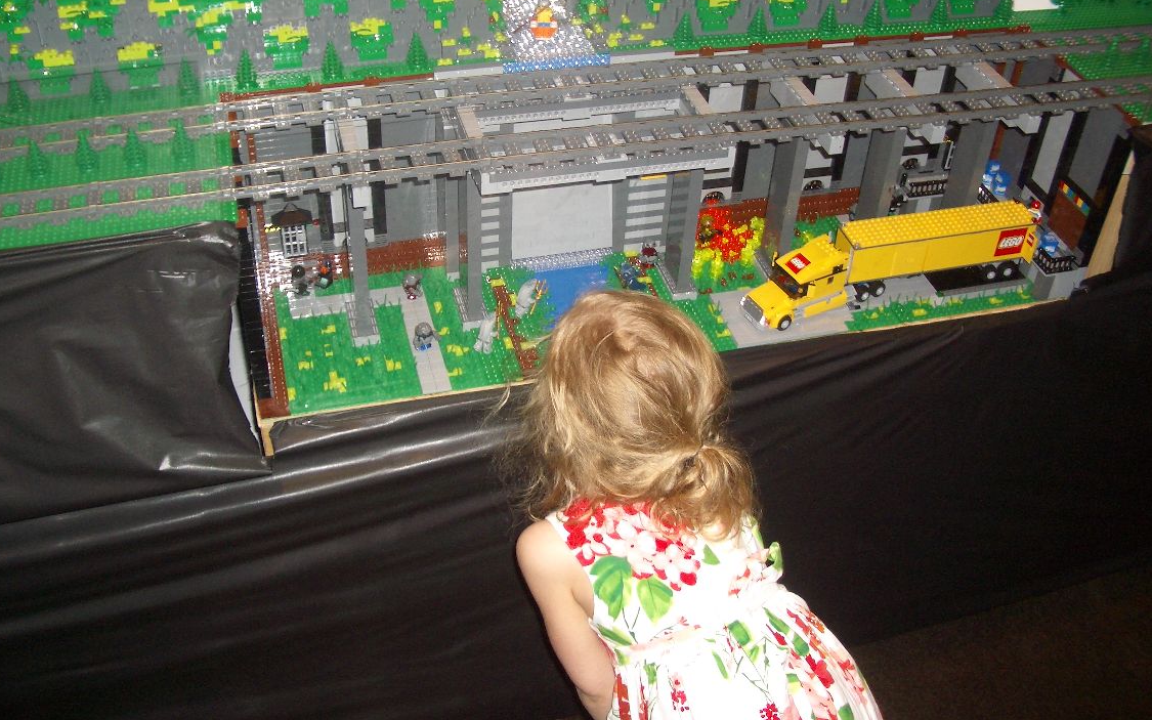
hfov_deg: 51.5
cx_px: 564
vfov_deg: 33.5
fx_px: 1193
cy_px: 311
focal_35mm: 38
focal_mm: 5.8
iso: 100
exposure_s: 1/60
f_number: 2.6
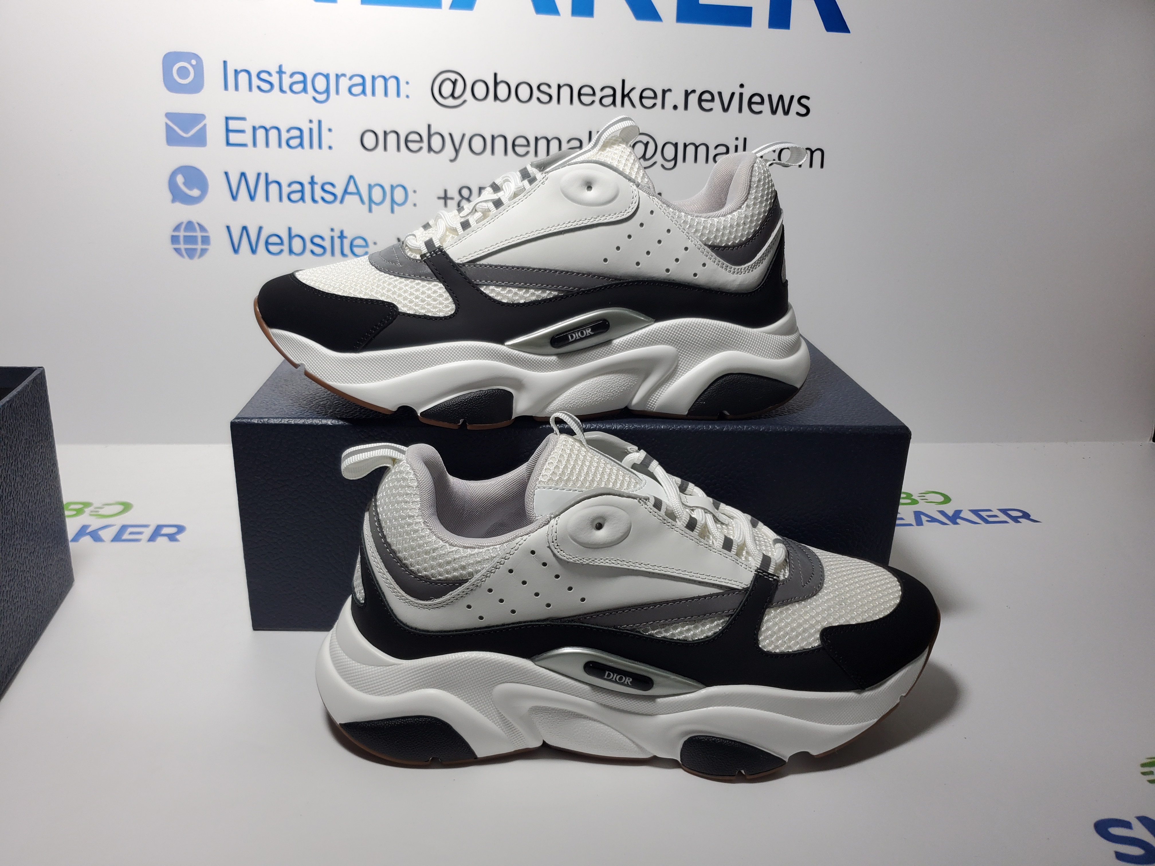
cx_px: 578
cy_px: 433
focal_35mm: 26
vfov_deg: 53.1
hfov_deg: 67.3
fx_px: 868
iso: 50
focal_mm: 4.3
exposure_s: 1/460
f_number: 1.5
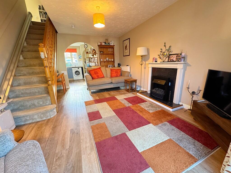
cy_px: 86
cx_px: 116
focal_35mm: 14
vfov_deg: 85.7
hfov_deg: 102.1
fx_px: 93
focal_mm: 2.22
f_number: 2.2
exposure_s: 1/50
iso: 320
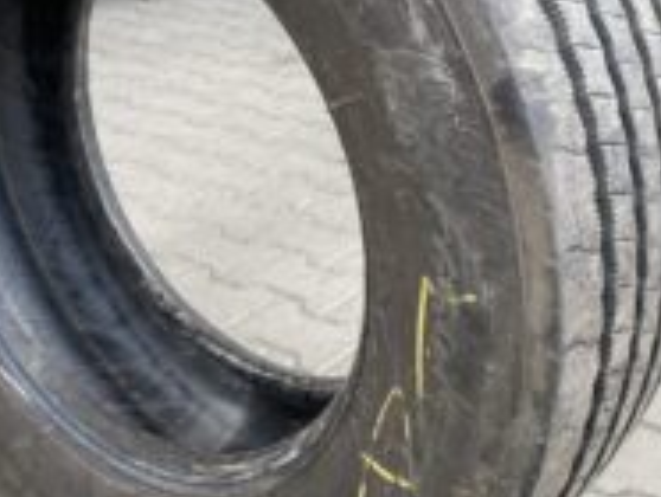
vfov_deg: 24.4
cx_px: 274
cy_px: 169
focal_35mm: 60
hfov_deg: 32.1
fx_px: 1147
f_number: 1.8
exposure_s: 1/122
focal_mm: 4.25
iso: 40
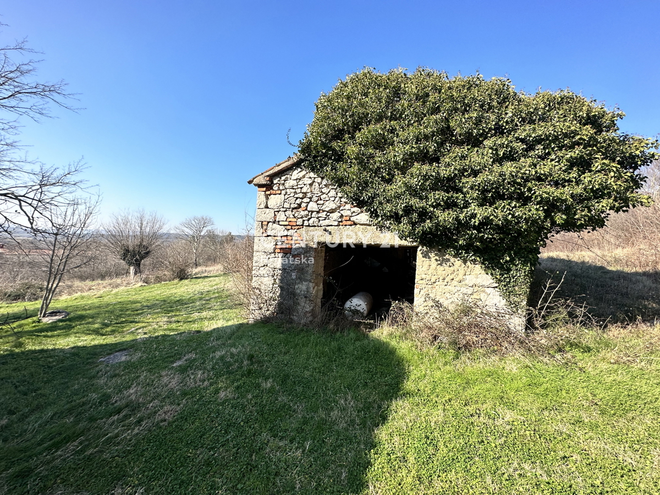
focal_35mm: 14
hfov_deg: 102.1
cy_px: 248
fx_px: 267
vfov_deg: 85.7
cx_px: 330
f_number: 2.2
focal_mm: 2.22
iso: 50
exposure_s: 1/1182
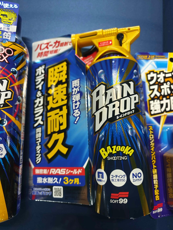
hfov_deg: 58.9
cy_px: 115
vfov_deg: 73.9
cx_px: 86
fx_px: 153
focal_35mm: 23
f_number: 2
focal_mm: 8.72
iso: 640
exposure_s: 1/20
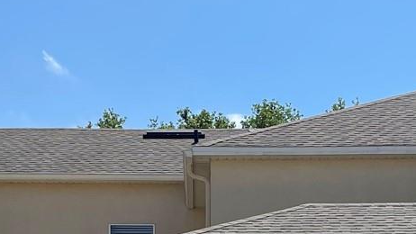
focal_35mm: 98
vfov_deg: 11.1
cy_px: 487
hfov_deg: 21.8
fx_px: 1081
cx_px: 212
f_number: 1.6
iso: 32
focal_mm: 4.2
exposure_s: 1/5291
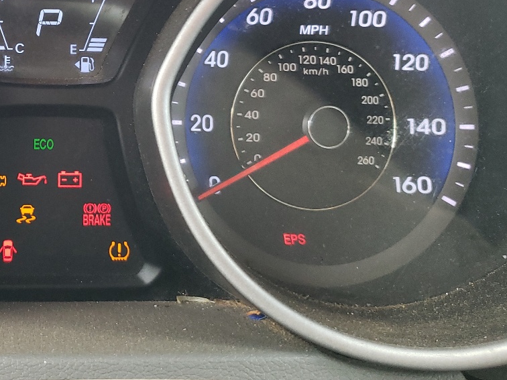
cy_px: 95
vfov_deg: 26.2
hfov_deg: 33.2
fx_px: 806
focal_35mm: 55
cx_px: 54
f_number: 1.5
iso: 135
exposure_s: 1/60.2
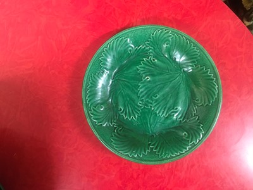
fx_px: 212
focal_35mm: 29
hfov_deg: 61.7
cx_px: 126
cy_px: 95
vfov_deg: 48.2
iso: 200
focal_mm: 4.15
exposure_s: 1/17
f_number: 2.2
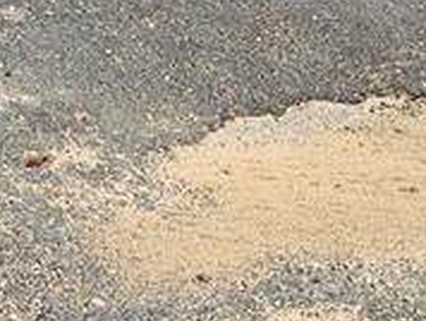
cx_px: -206
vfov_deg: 9.6
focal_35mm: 132
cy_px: -527
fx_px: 1627
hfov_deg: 14.0
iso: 20
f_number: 1.8
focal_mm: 5.4
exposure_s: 1/1844
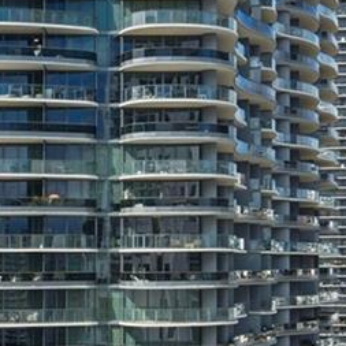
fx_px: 973
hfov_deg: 17.6
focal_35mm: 86
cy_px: 276
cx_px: -204
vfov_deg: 20.0
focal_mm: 16
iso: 100
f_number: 9
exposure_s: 1/1000
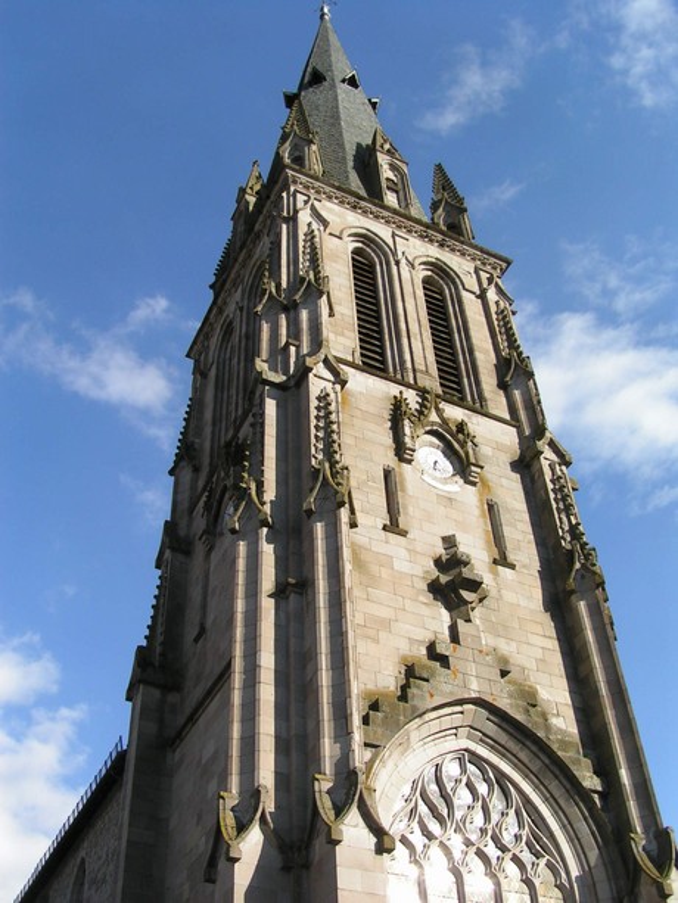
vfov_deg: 49.0
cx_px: 339
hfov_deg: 37.7
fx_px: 992
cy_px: 452
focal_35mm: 38
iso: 50
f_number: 5.6
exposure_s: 1/250
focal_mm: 5.8
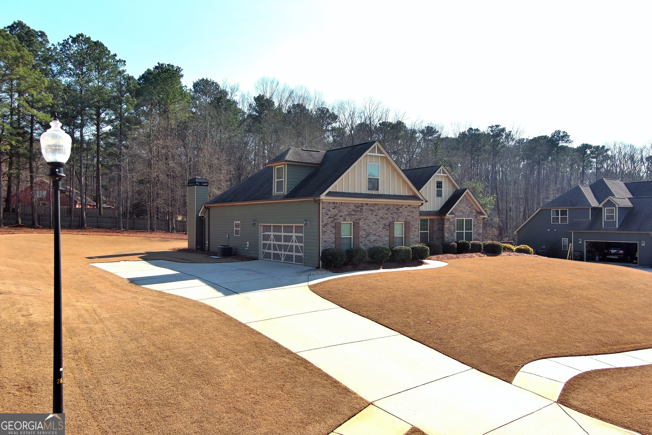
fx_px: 525
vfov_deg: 45.0
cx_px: 326
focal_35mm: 29
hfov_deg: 63.7
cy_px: 218
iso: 100
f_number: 2.8
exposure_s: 1/59.5
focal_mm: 10.57
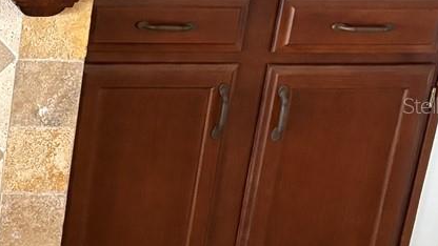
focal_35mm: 109
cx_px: -340
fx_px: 1266
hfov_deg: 16.5
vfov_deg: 11.1
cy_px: 105
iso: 400
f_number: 1.6
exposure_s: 1/60
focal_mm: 5.96
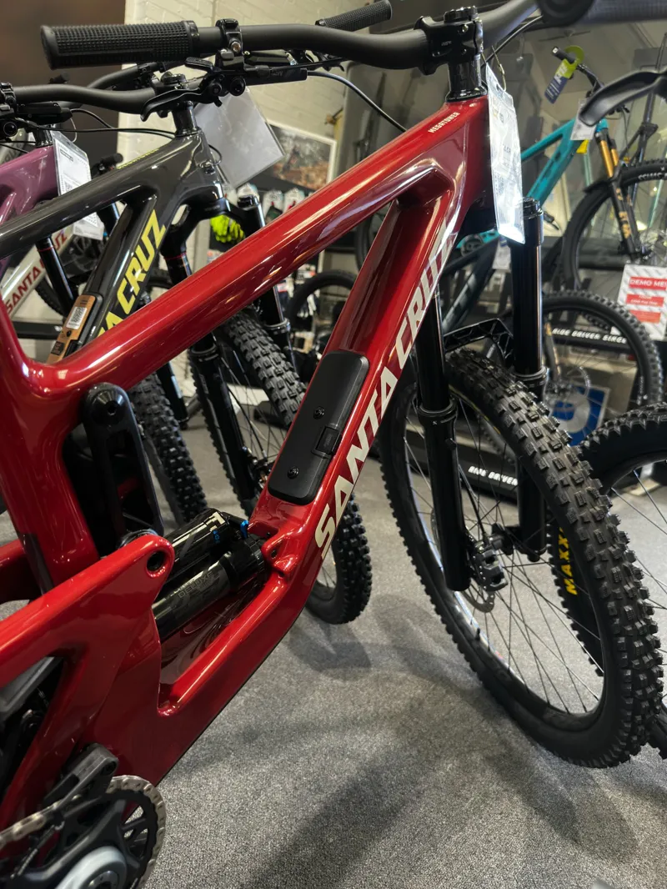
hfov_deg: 56.8
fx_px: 616
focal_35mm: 24
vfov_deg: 71.6
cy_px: 444
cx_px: 334
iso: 320
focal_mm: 6.86
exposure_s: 1/33
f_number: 1.78
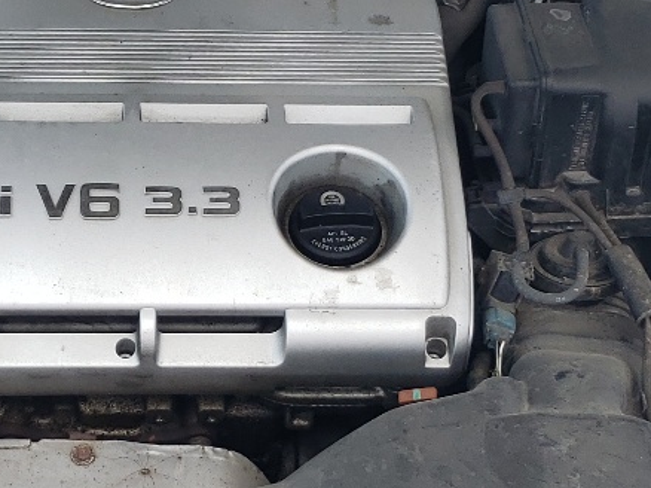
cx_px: 153
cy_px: 321
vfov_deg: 15.5
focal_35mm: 95
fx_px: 1786
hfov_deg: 20.5
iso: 50
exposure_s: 1/1111
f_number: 1.5
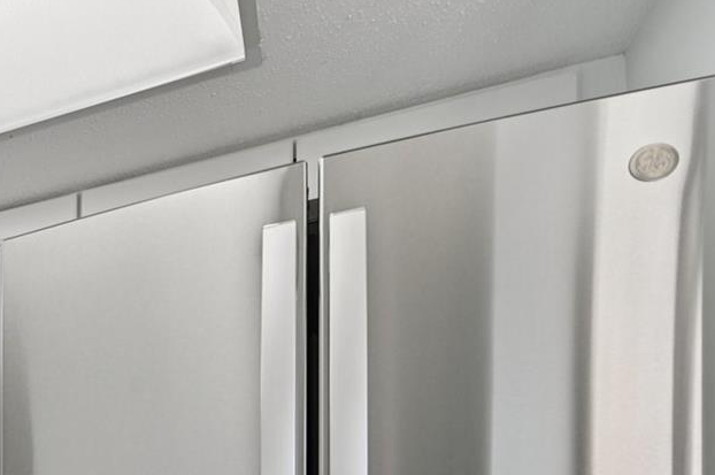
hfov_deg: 41.4
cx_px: -87
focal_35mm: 36
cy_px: 571
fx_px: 714
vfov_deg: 31.0
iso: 400
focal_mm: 14
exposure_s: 1/200
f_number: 8
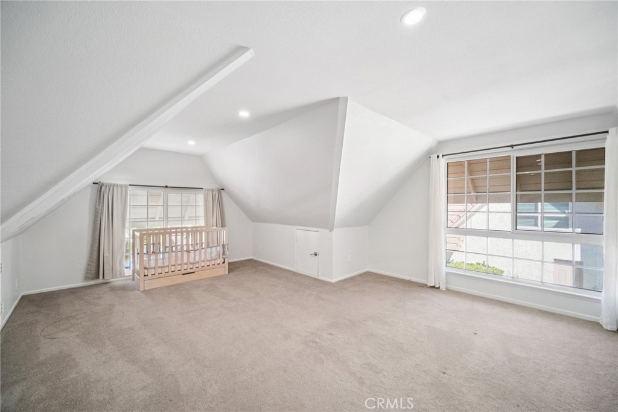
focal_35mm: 14
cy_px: 206
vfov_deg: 81.2
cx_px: 309
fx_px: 240
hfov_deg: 104.3
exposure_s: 1/30
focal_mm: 9
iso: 320
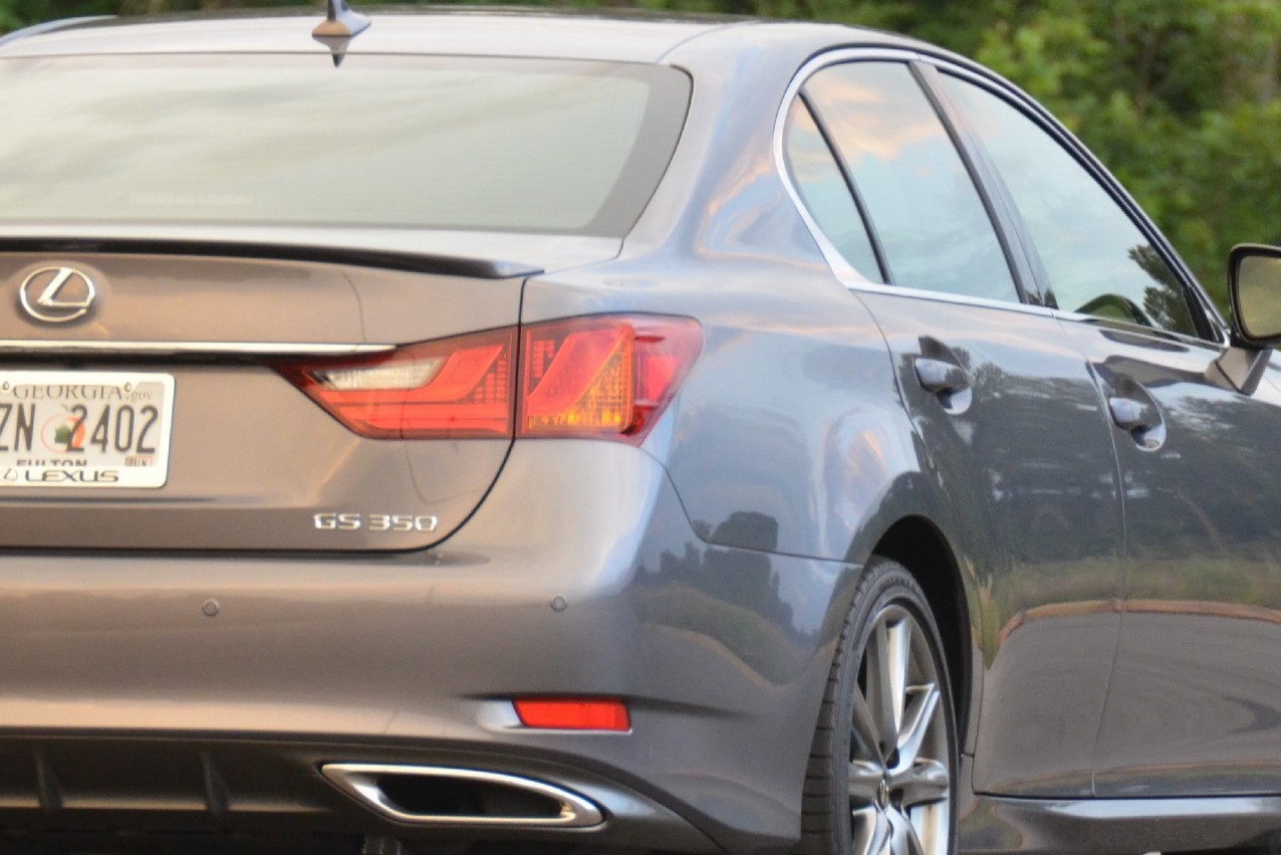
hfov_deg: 4.7
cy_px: 424
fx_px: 15657
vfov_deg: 3.1
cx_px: 535
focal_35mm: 440
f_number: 5.6
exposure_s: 1/125
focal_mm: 150
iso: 1600
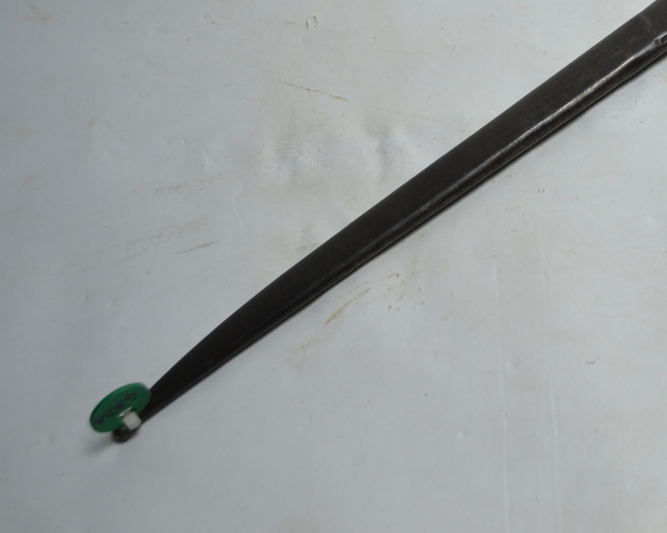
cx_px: 575
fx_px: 1303
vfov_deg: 22.8
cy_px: 100
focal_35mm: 66
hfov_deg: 27.9
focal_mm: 24
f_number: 4
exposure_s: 1/30
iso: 400
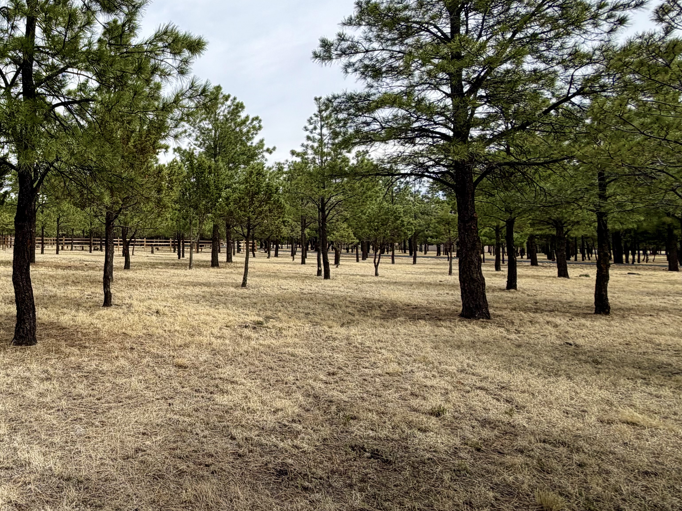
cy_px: 201
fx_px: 512
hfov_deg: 57.6
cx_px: 65
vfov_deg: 52.7
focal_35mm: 26
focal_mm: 2.22
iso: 20
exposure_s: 1/970
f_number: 2.2
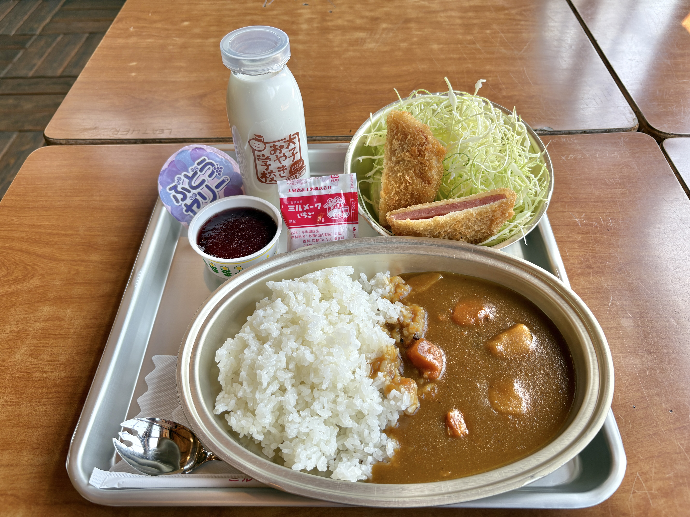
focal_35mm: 26
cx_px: 345
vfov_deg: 53.1
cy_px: 258
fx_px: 518
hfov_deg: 67.3
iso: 40
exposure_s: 1/206
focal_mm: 5.96
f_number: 1.6
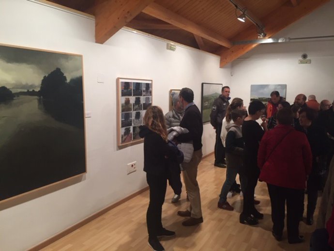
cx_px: 167
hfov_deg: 61.6
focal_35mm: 29
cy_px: 126
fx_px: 280
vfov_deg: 48.3
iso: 100
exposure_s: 1/33
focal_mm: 4.15
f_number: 2.2
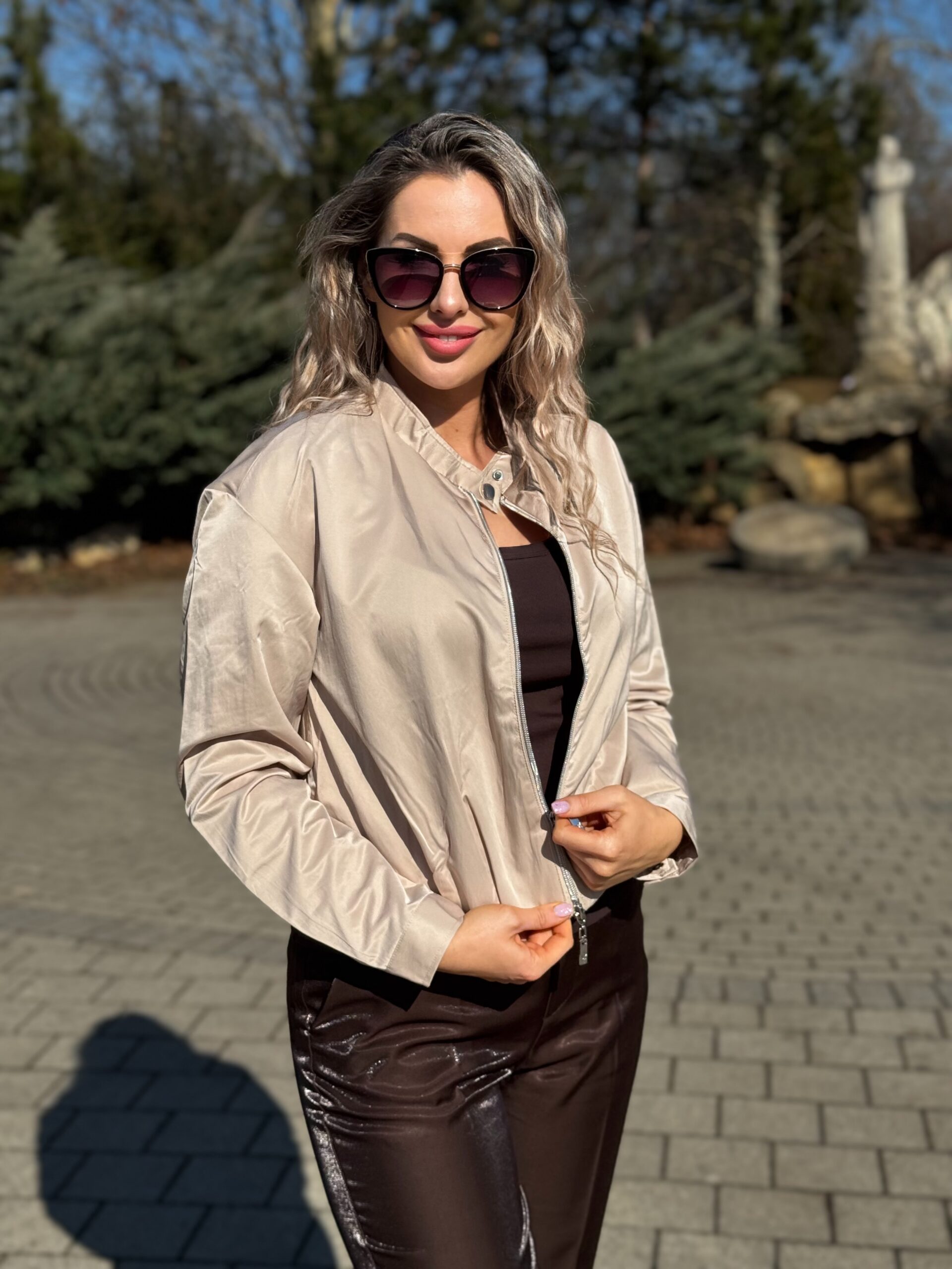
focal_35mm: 48
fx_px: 1760
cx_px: 476
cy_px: 634
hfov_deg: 30.3
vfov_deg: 39.7
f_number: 1.78
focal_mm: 6.76
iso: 64
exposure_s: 1/7937
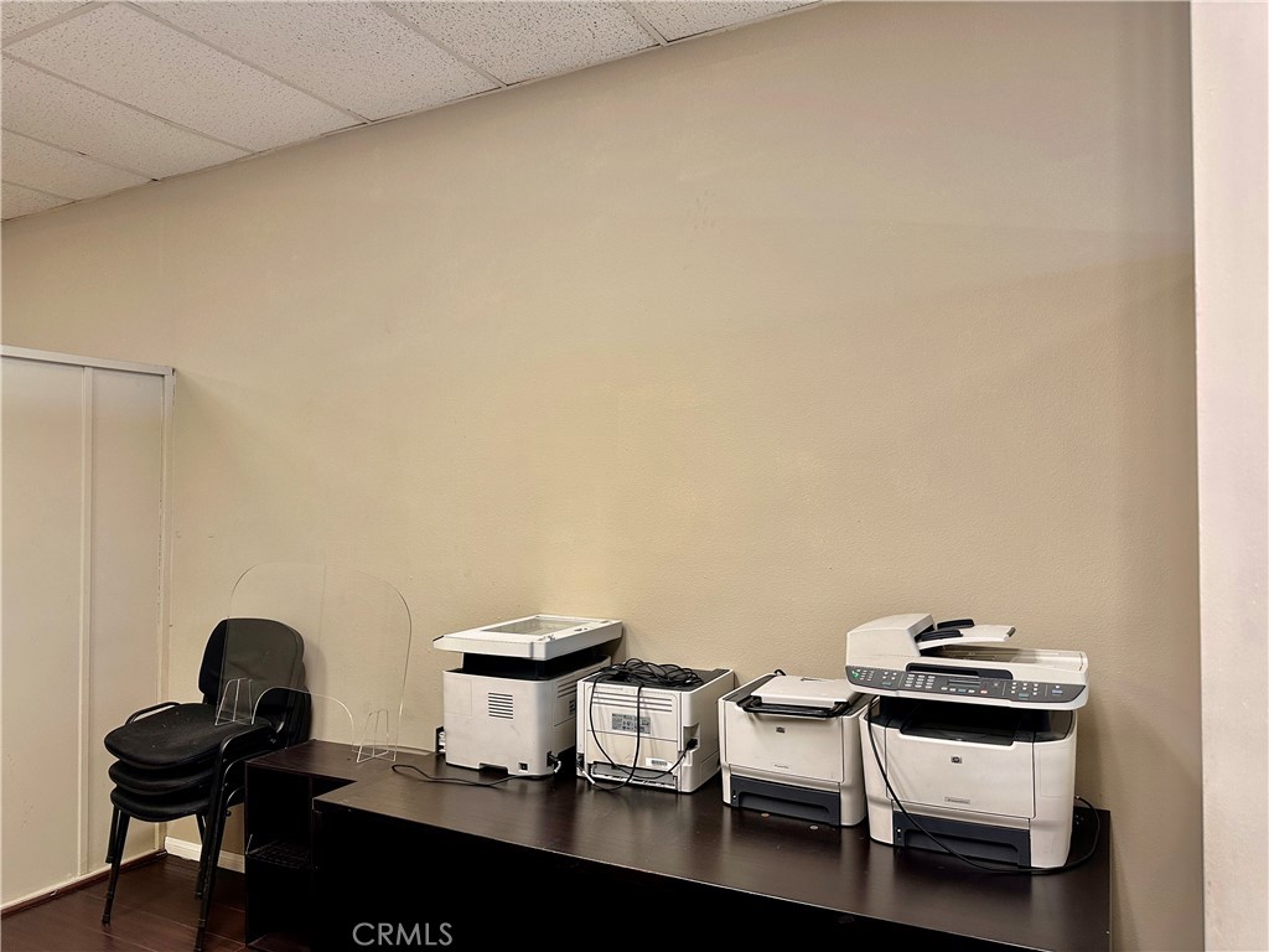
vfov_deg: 56.8
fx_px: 880
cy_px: 476
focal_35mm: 24
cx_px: 634
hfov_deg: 71.6
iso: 160
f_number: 1.78
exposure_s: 1/60
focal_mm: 6.86
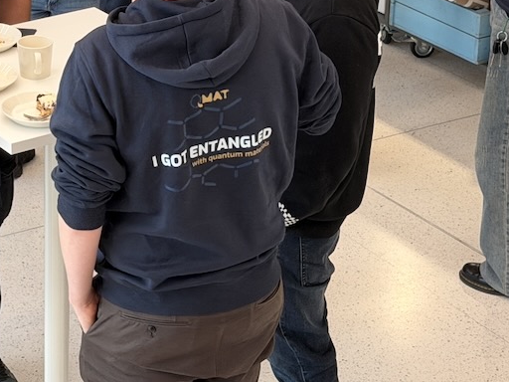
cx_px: 73
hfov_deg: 16.2
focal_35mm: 120
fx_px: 1765
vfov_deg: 12.2
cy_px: 17
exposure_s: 1/98
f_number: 1.78
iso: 100
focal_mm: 6.76
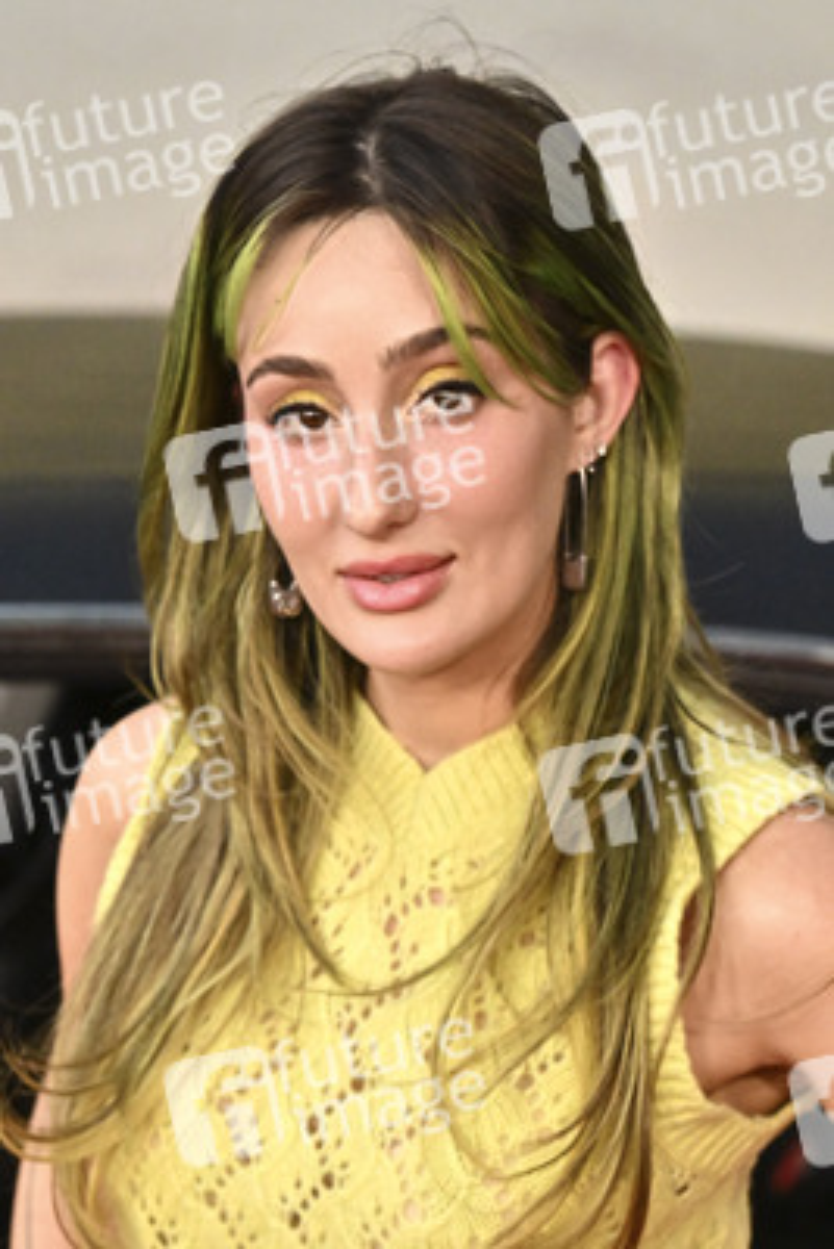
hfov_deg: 14.9
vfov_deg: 22.1
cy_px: 624
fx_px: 3194
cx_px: 417
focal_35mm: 92
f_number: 4.5
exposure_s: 1/320
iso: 2500
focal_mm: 92
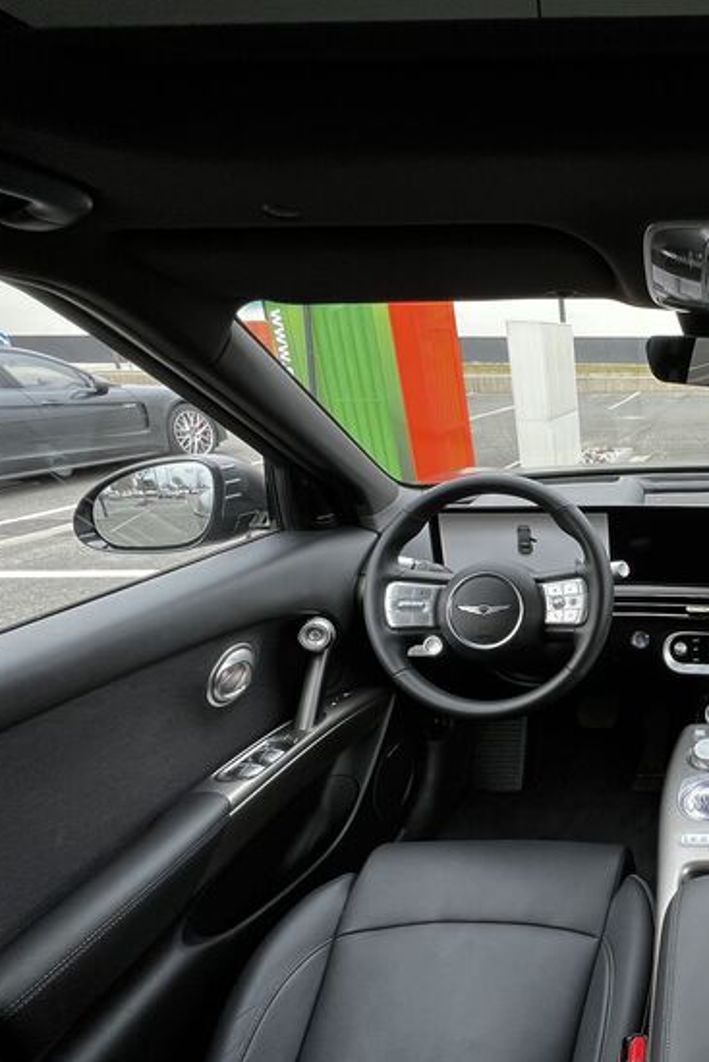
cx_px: 719
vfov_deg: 80.7
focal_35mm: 21
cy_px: 605
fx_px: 620
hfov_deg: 48.3
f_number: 1.8
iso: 64
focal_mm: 1.57
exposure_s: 1/99
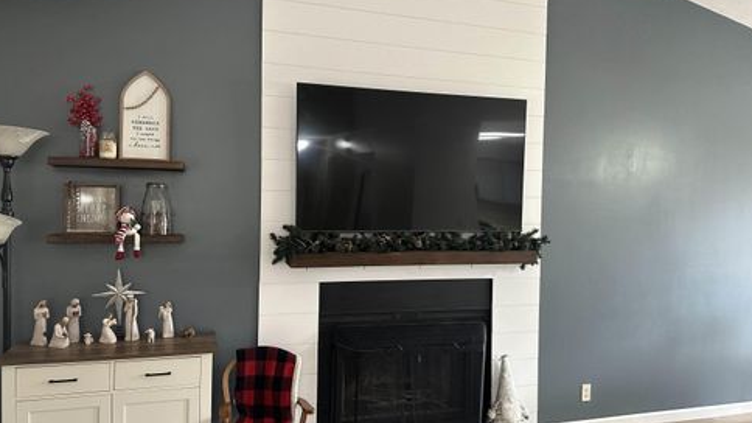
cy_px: 218
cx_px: 368
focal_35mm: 27
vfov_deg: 42.9
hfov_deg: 69.9
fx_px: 538
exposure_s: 1/60
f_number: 1.78
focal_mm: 6.86
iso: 250
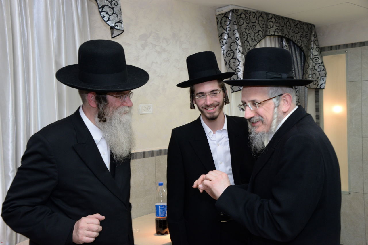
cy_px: 122
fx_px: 450
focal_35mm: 44
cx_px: 184
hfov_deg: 44.5
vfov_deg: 30.5
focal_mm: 44
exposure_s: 1/80
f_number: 6.3
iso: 1250
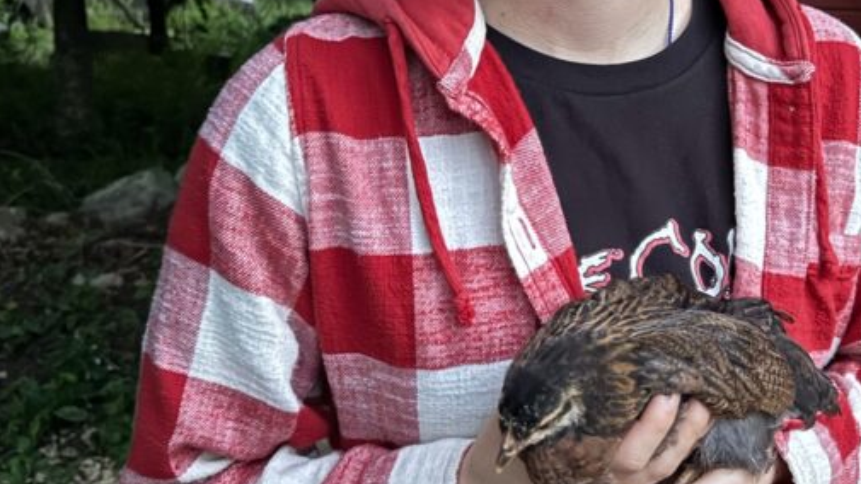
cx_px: 638
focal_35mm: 53
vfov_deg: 22.6
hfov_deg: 38.2
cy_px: 228
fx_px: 1210
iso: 2000
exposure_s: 1/14
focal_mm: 6.76
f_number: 1.78
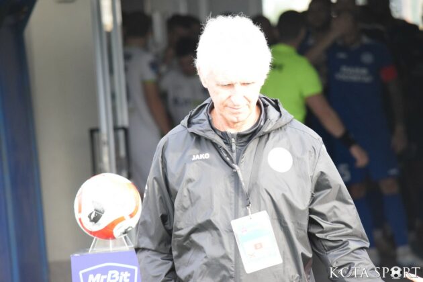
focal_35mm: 232
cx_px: 212
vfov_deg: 5.9
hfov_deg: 8.9
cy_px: 141
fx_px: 2732
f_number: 5
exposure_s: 1/640
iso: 3200
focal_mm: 155
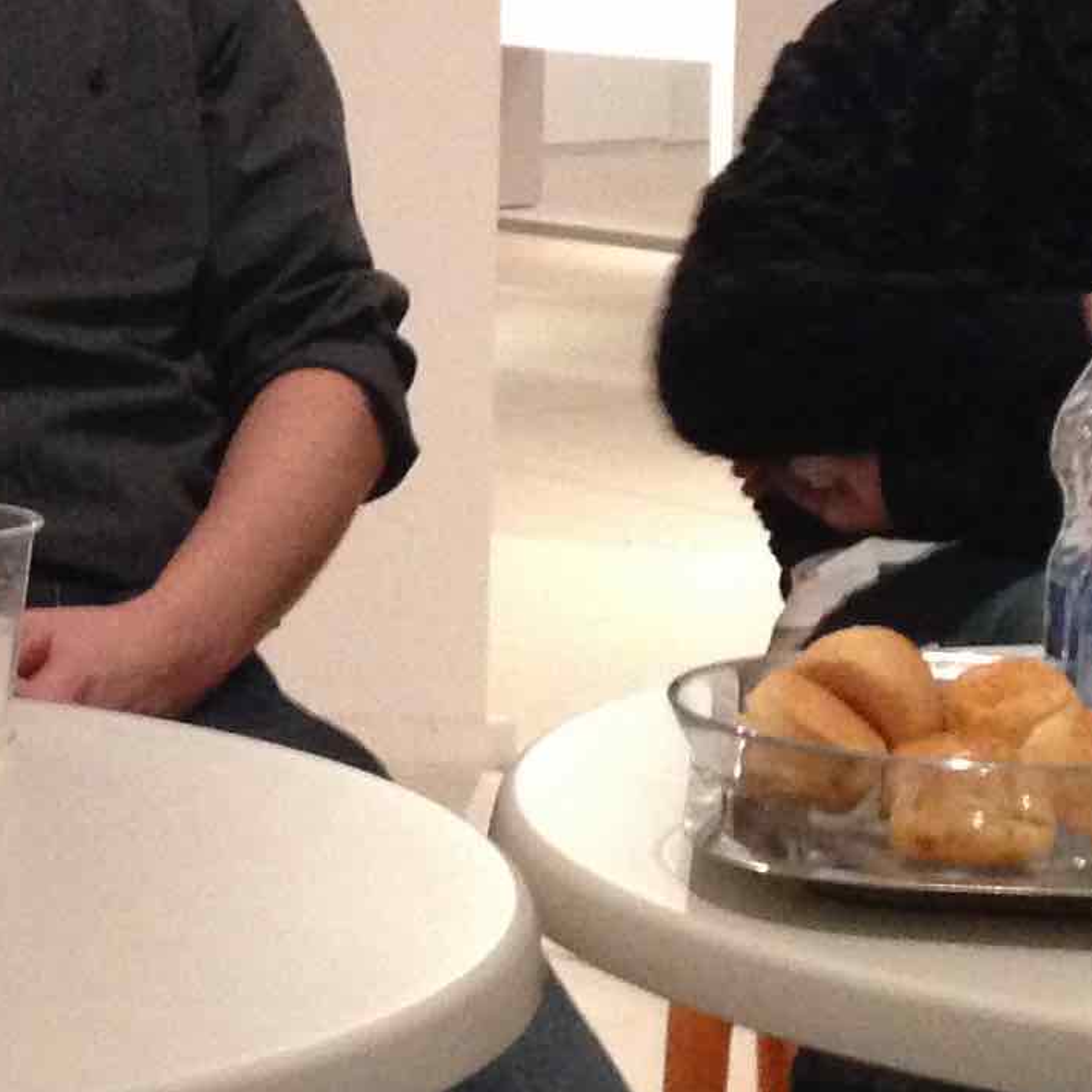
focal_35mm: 134
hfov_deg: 12.9
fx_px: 4783
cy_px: 331
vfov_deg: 13.0
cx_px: 8
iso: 500
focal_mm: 4.12
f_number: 2.4
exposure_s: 1/15
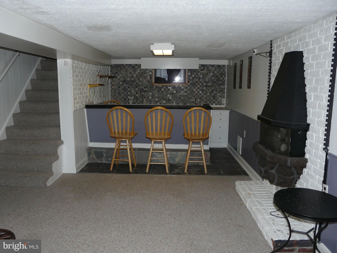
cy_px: 126
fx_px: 273
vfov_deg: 49.7
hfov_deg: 63.4
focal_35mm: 28
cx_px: 168
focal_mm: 4.6
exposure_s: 1/30
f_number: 2.8
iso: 100
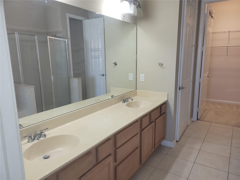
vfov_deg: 53.1
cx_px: 120
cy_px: 90
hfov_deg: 67.3
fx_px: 180
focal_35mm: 26
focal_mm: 5.4
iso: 80
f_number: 1.8
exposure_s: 1/60
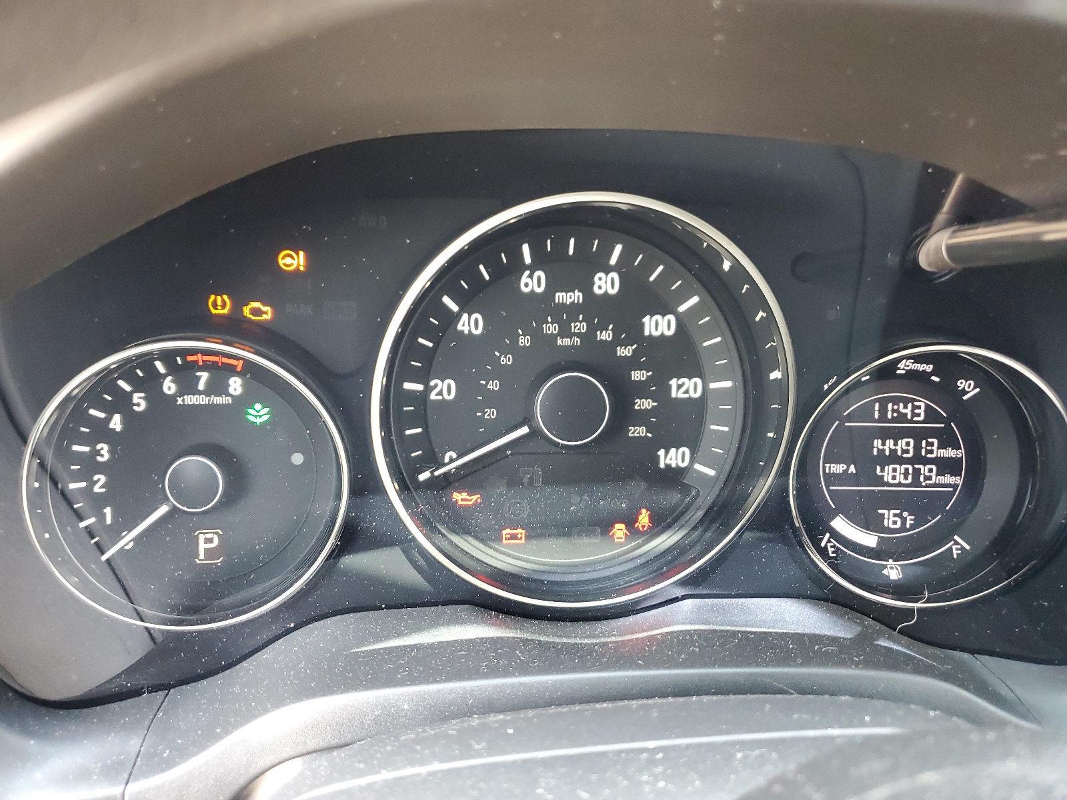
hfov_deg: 67.3
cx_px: 534
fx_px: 801
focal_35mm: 26
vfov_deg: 53.1
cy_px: 400
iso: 308
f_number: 1.5
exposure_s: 1/60.2
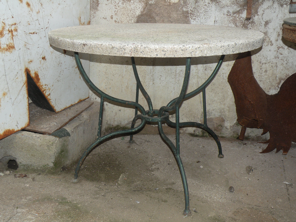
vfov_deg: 34.3
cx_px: 148
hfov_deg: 44.8
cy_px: 111
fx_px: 359
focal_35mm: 42
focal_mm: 7.4
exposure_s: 1/30
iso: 64
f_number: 3.2
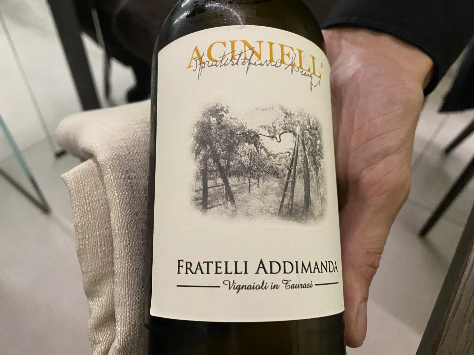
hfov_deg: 67.3
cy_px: 178
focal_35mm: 26
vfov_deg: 53.1
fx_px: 356
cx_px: 237
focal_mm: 4.25
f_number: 1.8
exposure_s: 1/40
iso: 500
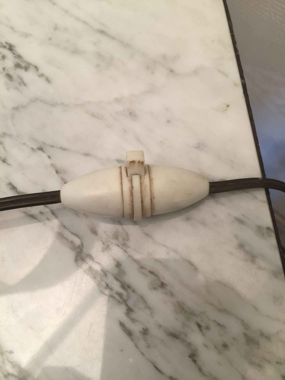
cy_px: 190
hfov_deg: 48.2
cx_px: 142
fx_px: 318
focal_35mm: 29
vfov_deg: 61.7
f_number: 2.2
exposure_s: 1/33
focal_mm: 4.15
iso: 125
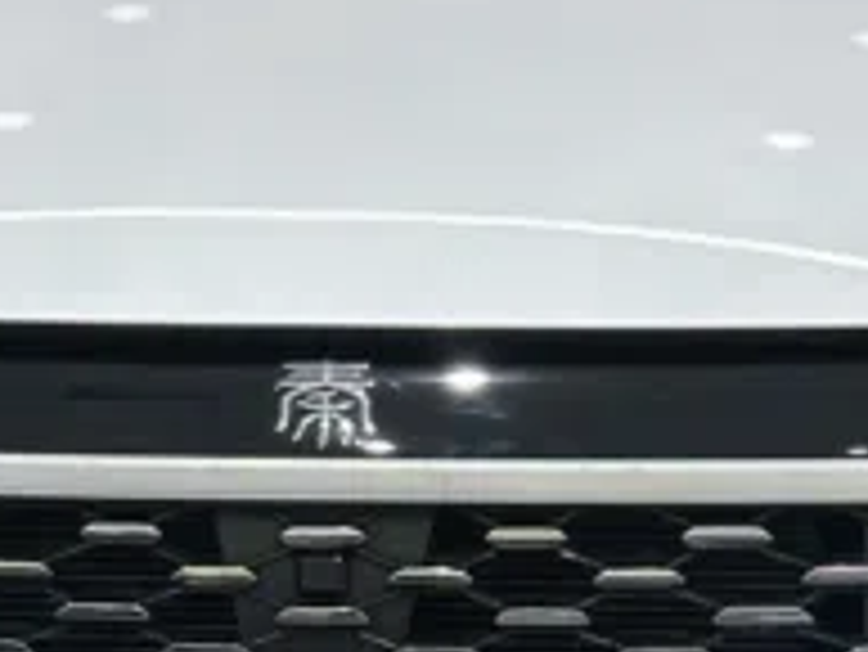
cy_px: -229
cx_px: 346
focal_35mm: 159
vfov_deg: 9.2
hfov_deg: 12.4
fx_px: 3989
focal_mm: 6.86
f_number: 1.78
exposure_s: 1/101
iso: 125
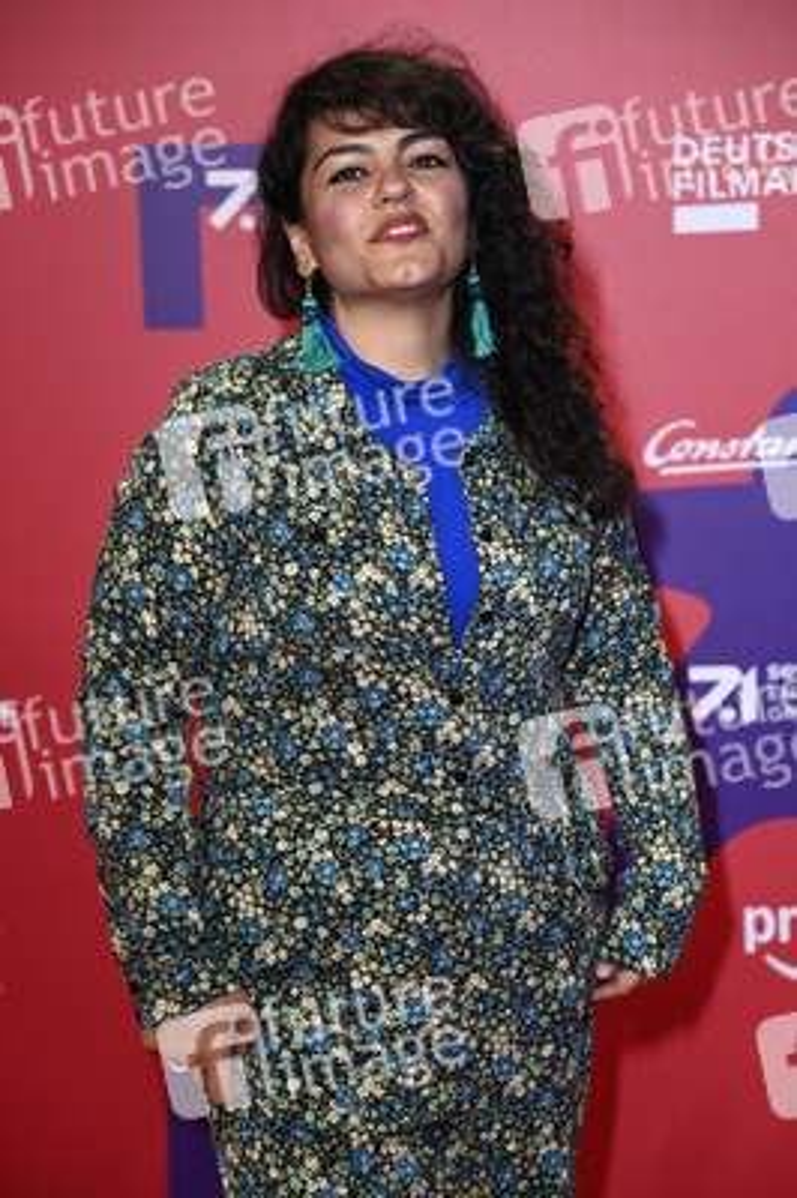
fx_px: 3725
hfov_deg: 12.2
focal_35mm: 112
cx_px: 398
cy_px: 599
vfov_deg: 18.3
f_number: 5.6
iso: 640
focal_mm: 112
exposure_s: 1/250
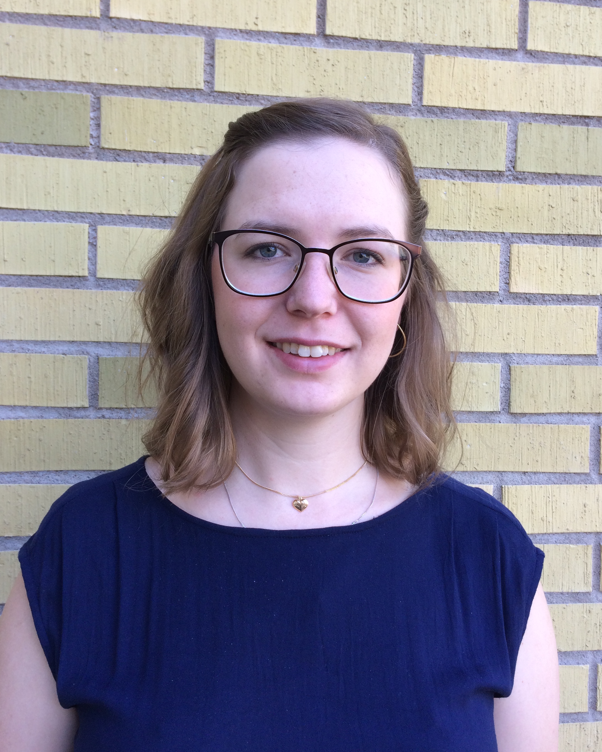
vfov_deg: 52.8
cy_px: 356
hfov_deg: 43.3
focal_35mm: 34
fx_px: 757
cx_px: 316
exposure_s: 1/100
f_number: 2.2
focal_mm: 4.15
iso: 40
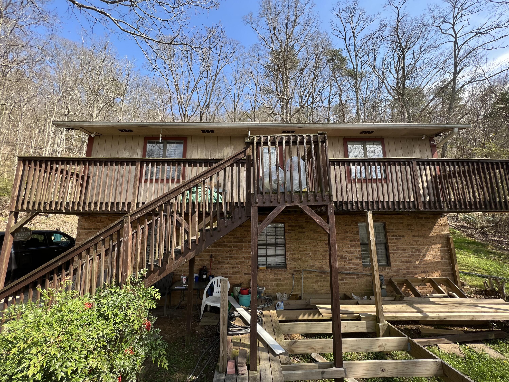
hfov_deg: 106.2
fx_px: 191
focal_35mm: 13
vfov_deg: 89.9
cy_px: 191
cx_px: 254
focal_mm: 1.57
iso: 32
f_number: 1.8
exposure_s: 1/327
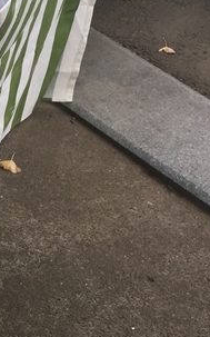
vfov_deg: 19.6
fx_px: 954
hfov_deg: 11.6
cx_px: -170
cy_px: 308
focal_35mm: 104
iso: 40
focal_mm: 4.15
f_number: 2.2
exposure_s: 1/120
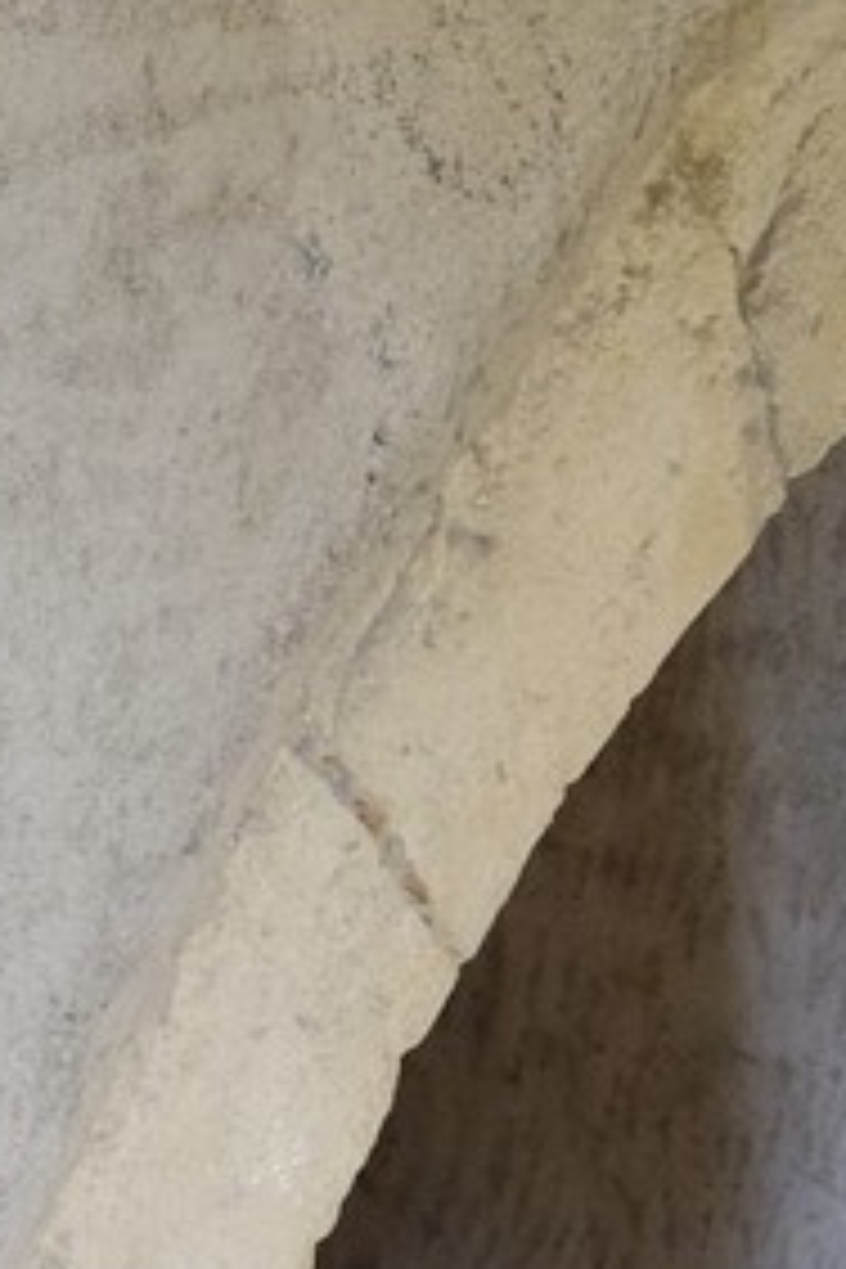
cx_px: 2115
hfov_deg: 9.0
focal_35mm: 136
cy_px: 392
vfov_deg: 15.0
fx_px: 4794
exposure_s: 1/15
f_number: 8
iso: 800
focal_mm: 24
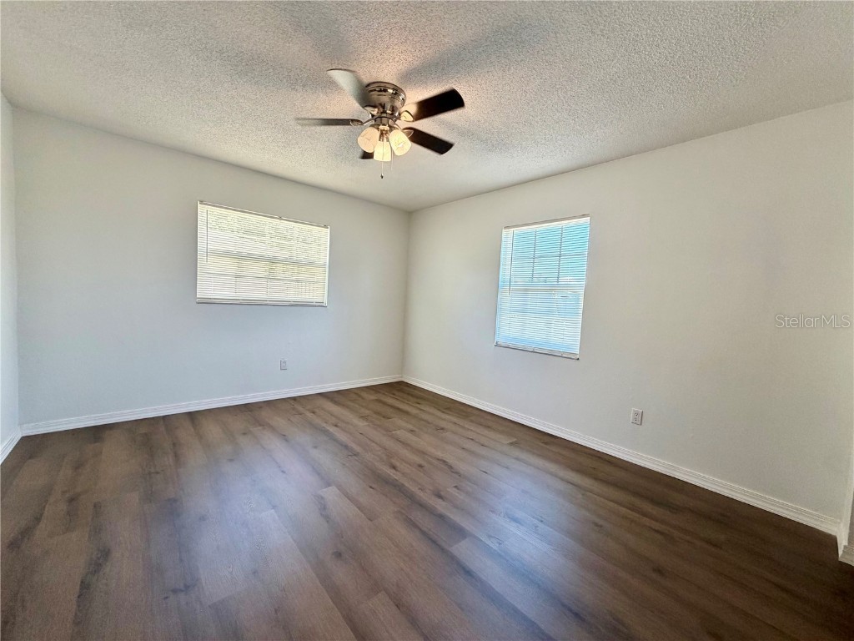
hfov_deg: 102.1
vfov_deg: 85.7
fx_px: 345
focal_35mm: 14
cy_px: 320
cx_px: 427
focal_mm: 2.22
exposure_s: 1/120
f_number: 2.2
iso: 200
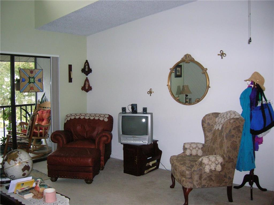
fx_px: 269
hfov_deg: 54.0
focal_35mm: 34
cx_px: 137
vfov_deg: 41.7
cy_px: 102
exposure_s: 1/60.1
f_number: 2.9
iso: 200
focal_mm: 5.7
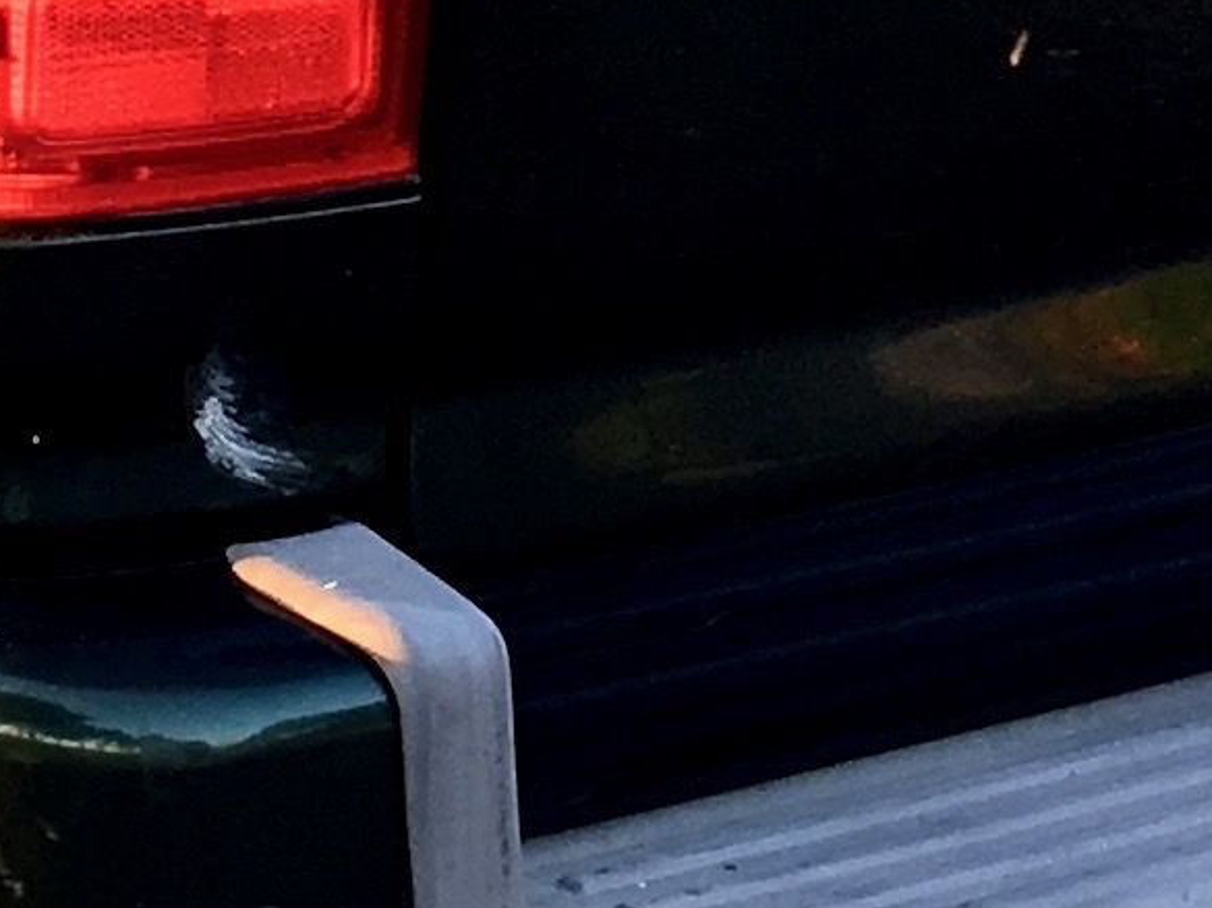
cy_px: -898
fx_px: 6998
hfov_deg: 9.8
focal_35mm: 200
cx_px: 21
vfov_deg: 7.2
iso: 25
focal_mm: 4.15
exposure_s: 1/40
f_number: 2.2
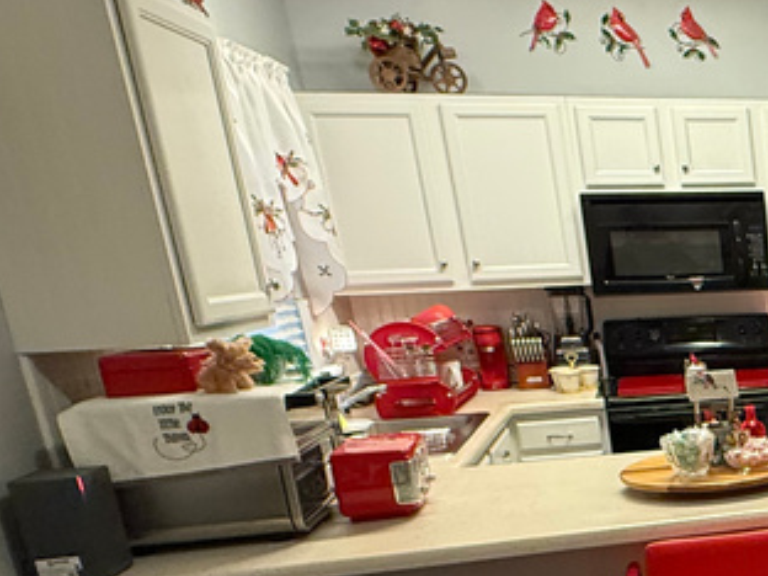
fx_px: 1021
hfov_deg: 30.6
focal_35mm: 46
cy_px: 510
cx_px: 1039
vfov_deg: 30.3
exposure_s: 1/60
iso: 400
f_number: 2.2
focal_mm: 2.22
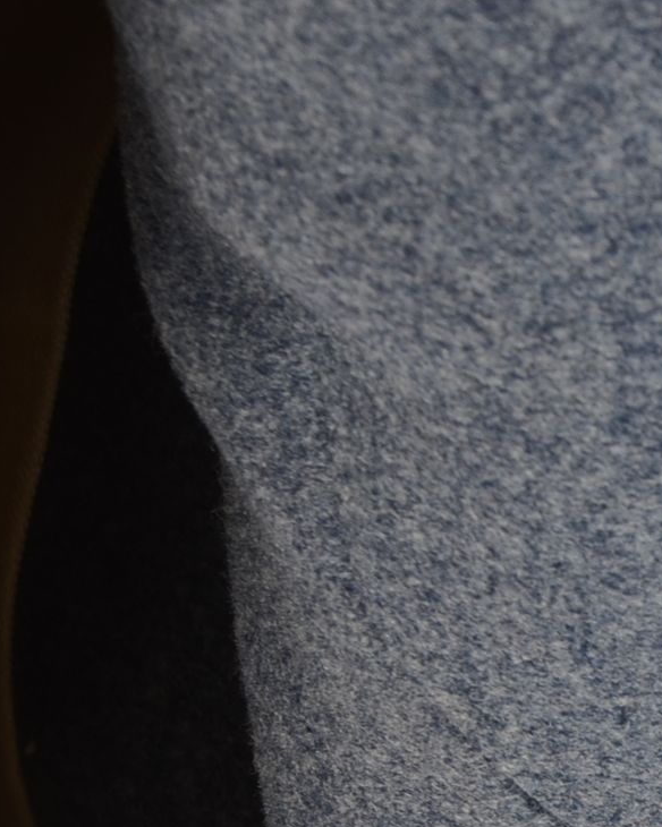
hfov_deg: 4.6
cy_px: 904
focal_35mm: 332
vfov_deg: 5.8
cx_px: 1330
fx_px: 8131
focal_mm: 70
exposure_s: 1/80
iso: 160
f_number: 13
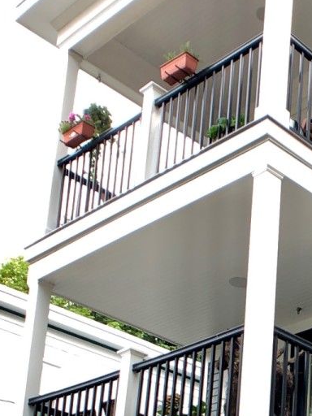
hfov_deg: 12.8
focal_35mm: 112
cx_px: 407
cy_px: 543
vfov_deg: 16.6
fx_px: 1346
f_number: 1.8
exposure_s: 1/131
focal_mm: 3.99
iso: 20
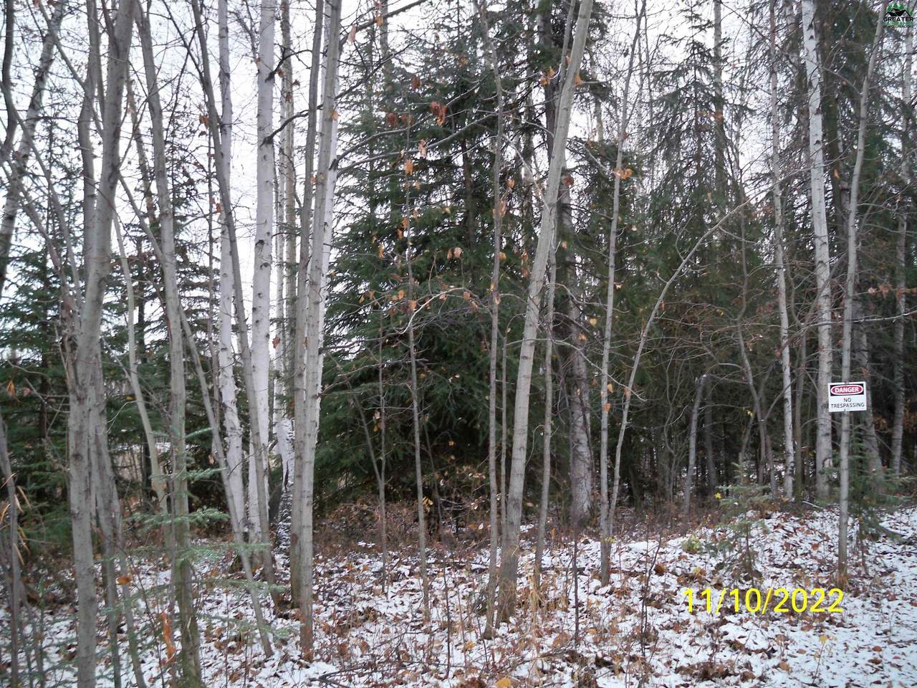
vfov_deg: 40.7
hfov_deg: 52.6
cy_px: 344
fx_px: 927
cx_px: 458
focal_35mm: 35
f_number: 3.1
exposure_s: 1/100
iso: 160
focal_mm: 6.3
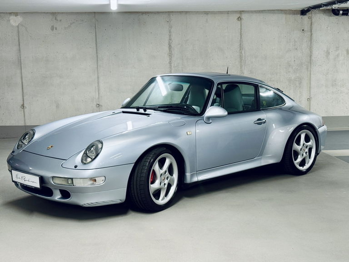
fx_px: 484
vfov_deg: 30.3
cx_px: 174
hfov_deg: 39.7
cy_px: 131
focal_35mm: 48
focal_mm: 6.76
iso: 100
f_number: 1.78
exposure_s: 1/50
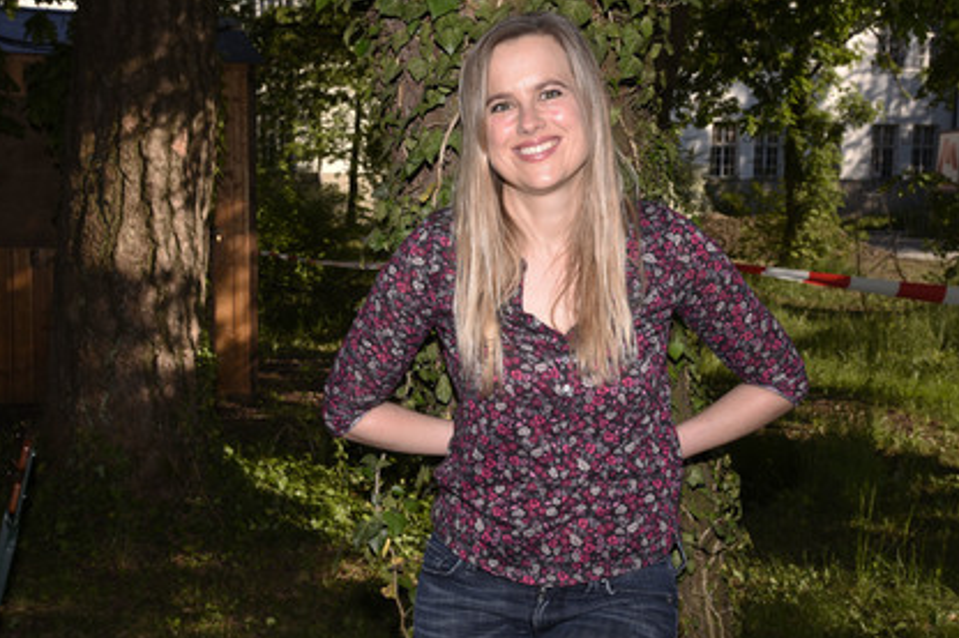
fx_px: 1385
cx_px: 467
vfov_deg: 26.0
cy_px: 325
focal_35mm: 52
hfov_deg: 38.2
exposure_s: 1/160
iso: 200
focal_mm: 48
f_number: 11
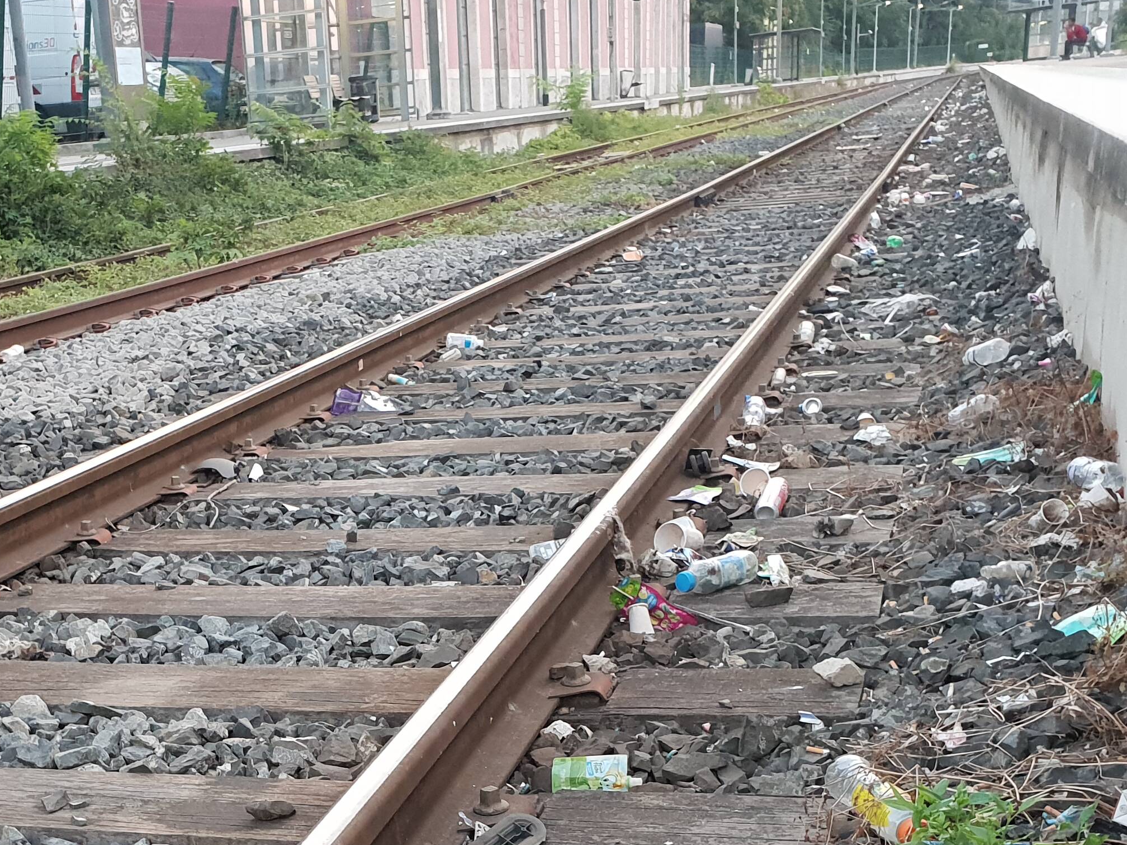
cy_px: 820
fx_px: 1693
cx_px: 296
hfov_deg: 36.1
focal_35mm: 52
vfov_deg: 26.7
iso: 250
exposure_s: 1/50
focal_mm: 4.3
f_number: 2.4
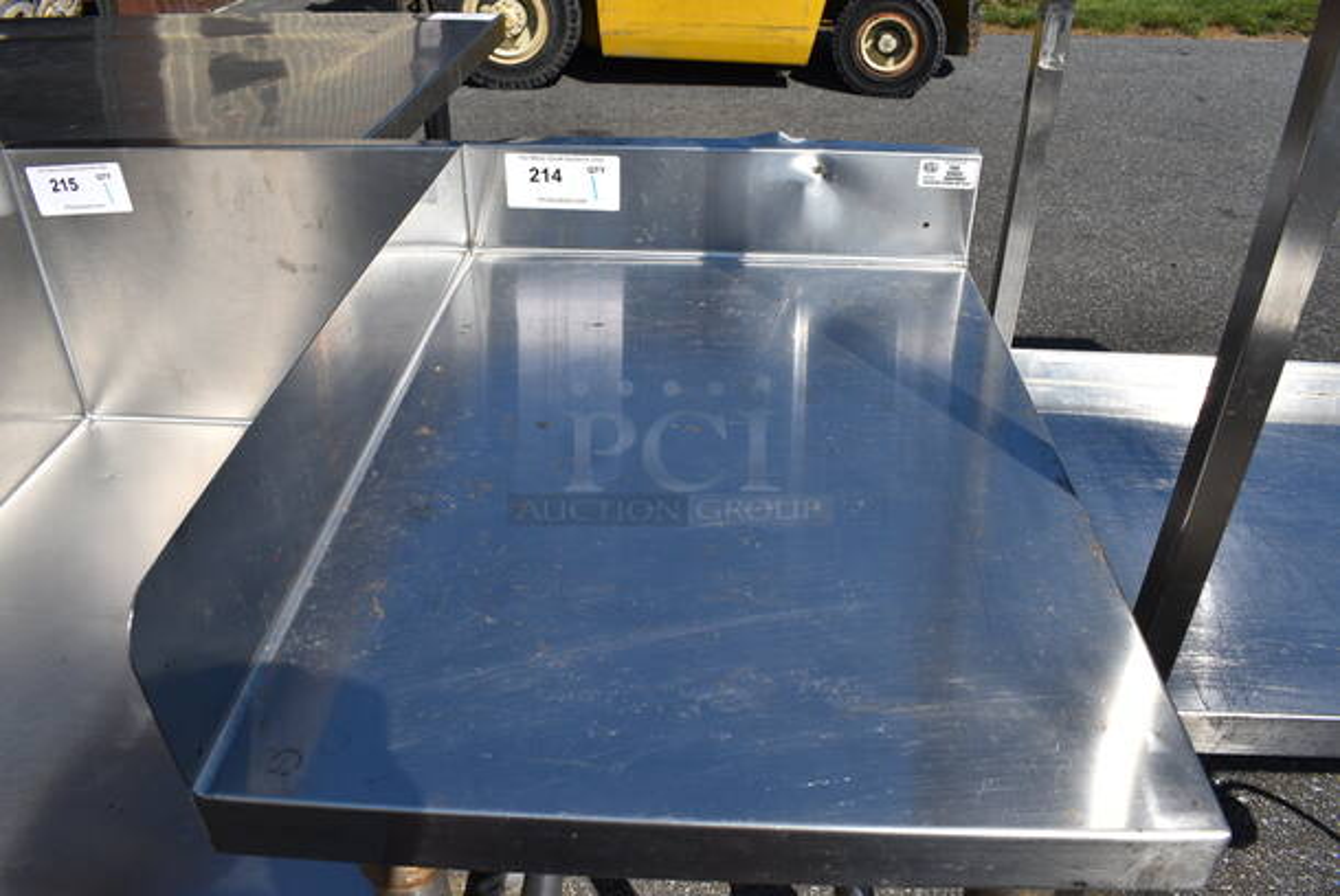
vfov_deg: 48.0
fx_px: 1006
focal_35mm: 27
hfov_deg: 67.3
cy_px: 448
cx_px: 670
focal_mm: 18
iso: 200
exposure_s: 1/800
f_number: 9
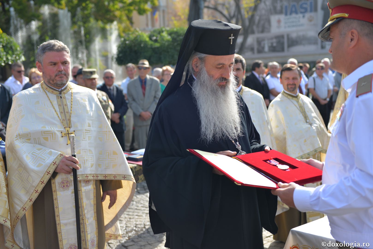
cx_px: 186
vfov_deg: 28.1
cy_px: 124
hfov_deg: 41.1
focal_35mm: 48
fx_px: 498
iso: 200
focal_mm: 48
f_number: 2.8
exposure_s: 1/1250
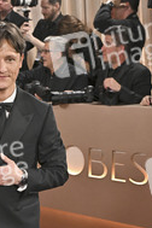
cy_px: 230
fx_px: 564
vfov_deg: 22.0
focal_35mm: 89
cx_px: 1
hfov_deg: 15.1
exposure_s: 1/320
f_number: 5.6
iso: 2500
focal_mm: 42
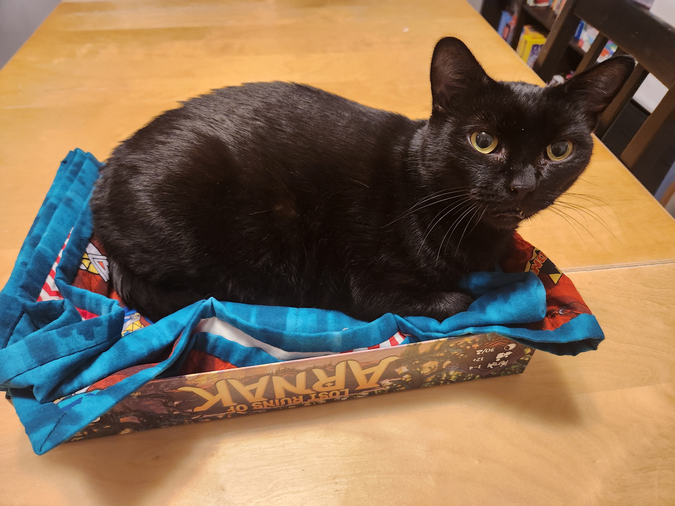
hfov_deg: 73.9
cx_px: 338
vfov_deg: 58.9
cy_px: 253
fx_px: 448
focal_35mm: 23
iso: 640
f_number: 1.8
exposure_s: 1/40
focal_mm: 5.4
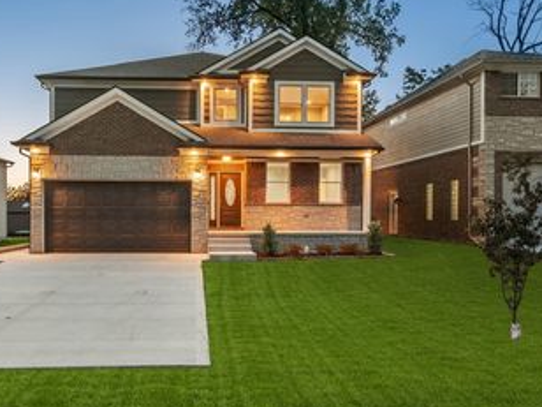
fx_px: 391
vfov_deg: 54.8
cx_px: 216
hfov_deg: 68.7
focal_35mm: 25
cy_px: 218
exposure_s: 1.6
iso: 100
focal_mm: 16
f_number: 9
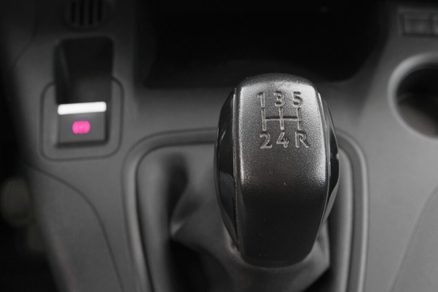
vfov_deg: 31.9
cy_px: 146
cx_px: 219
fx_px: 511
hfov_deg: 46.4
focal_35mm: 42
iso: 2000
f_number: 8
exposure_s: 1/180
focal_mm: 28
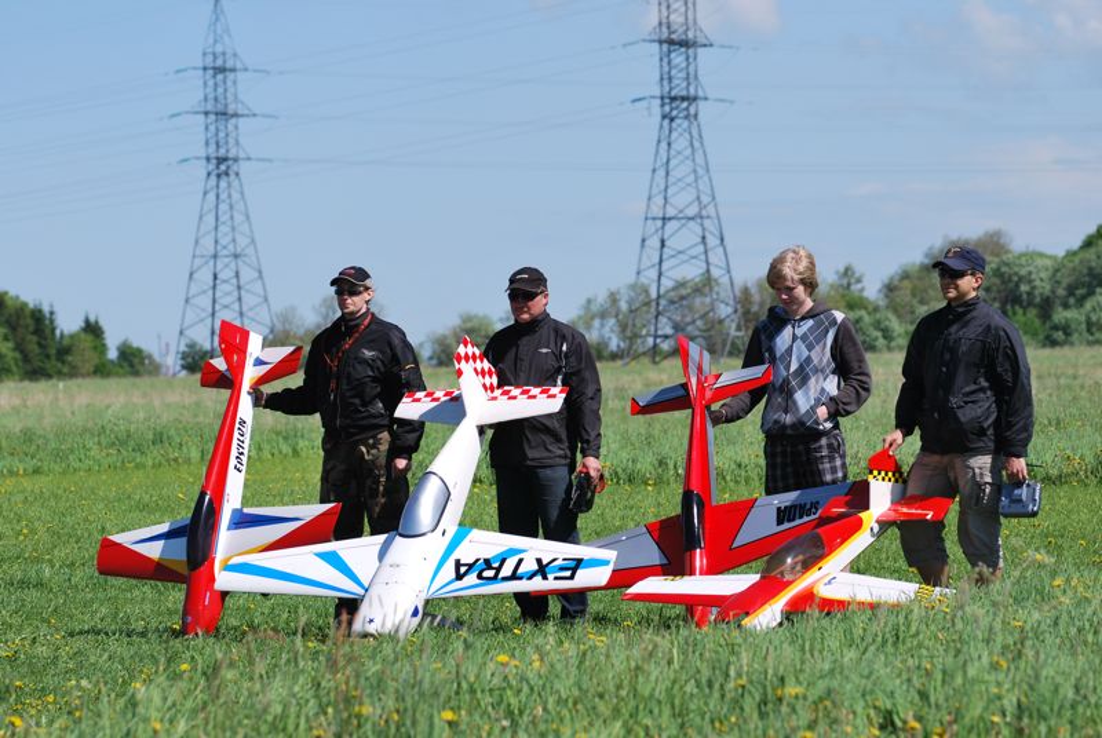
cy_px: 369
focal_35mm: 188
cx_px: 551
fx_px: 5748
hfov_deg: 11.0
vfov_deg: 7.3
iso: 100
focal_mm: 125
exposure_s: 1/640
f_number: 6.3
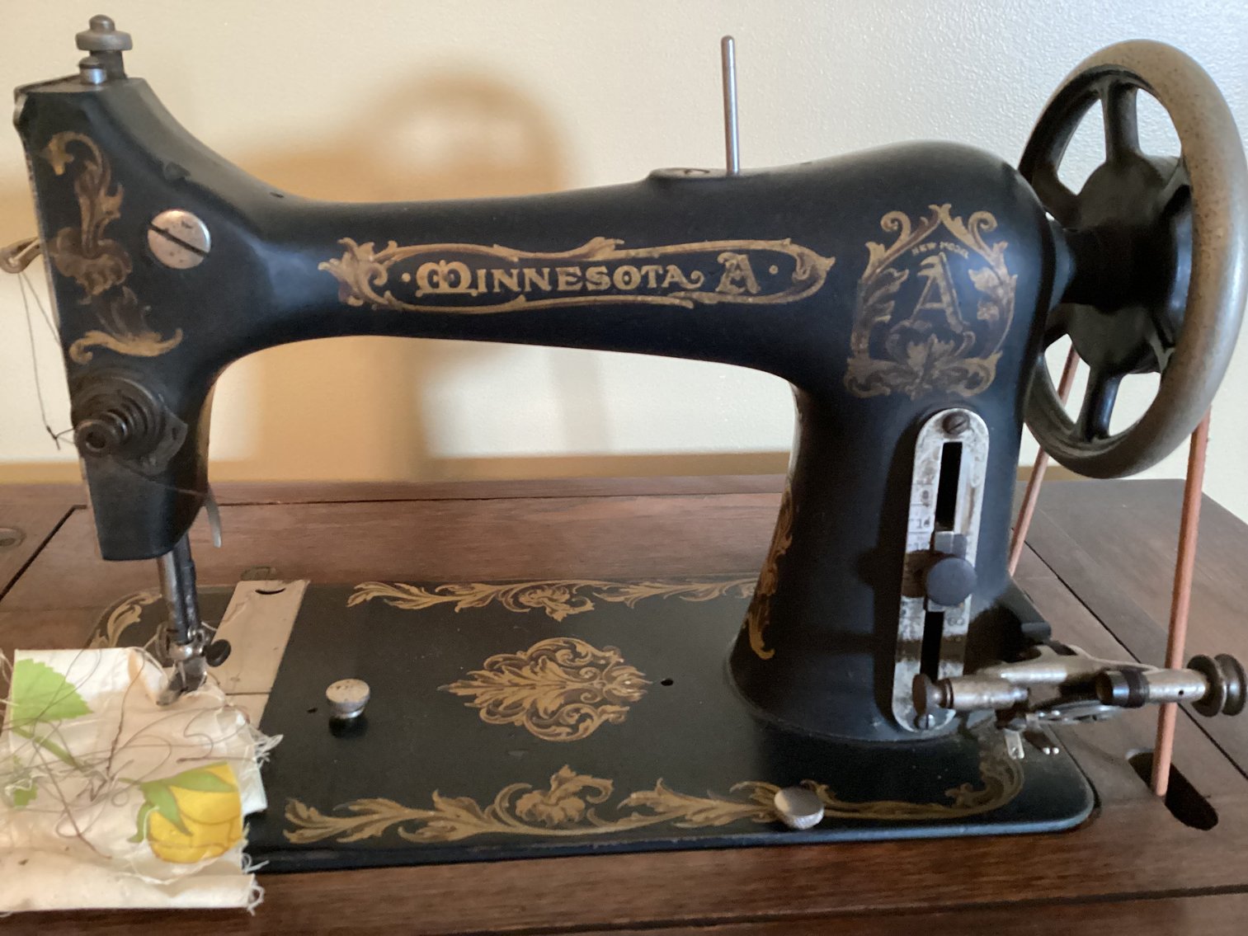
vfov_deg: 45.4
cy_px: 468
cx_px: 624
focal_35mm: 31
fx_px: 1118
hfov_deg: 58.3
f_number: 2.4
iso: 640
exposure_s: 1/30
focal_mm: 3.3
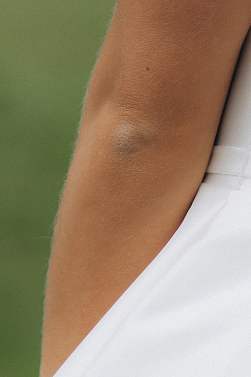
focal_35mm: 440
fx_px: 4599
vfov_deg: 4.7
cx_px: 425
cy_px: -175
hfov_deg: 3.1
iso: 200
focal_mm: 85
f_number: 2
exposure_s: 1/2000
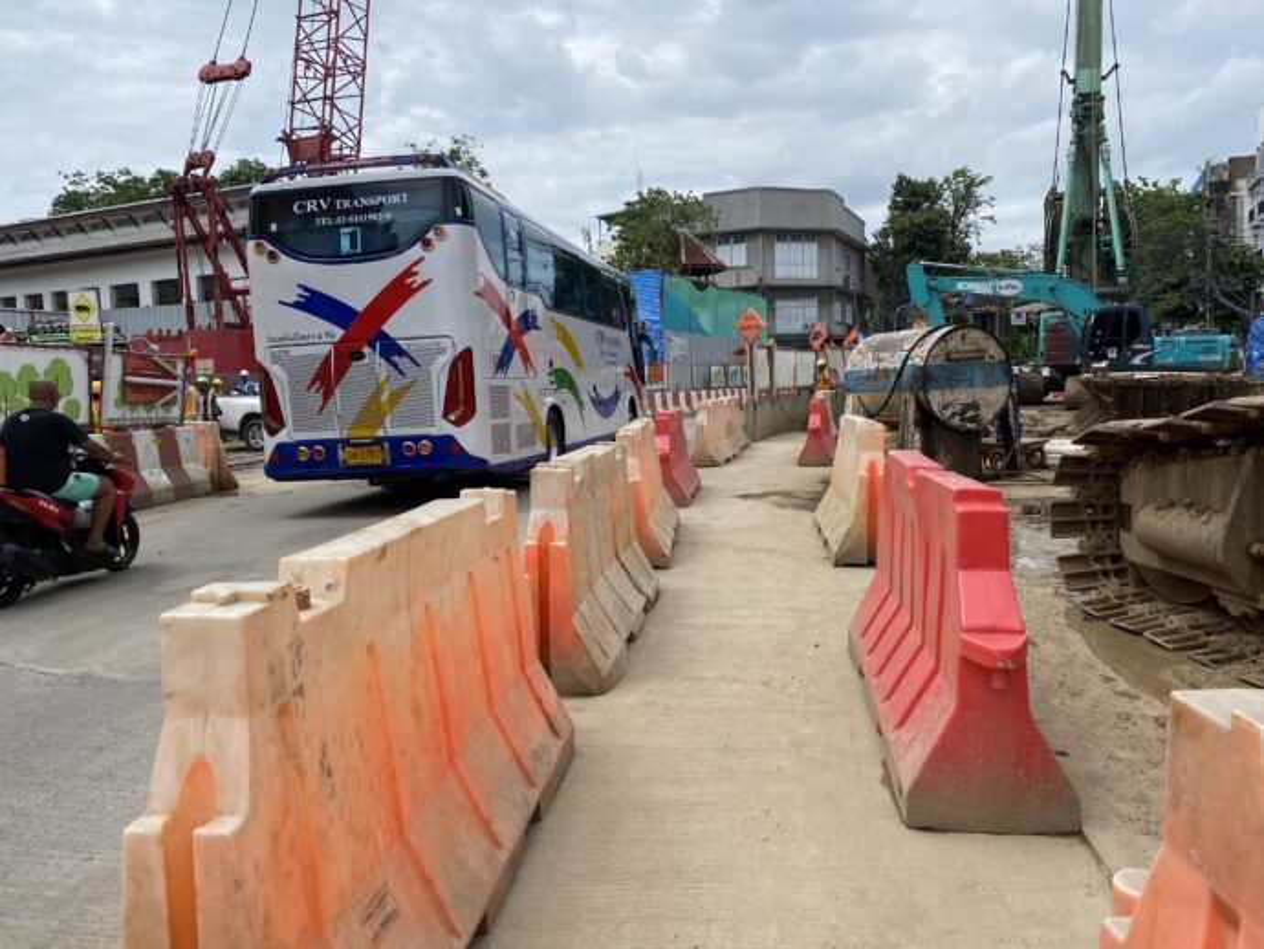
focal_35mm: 26
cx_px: 632
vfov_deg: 53.1
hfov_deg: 67.3
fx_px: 950
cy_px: 474
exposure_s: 1/3401
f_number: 1.8
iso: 32
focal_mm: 4.25
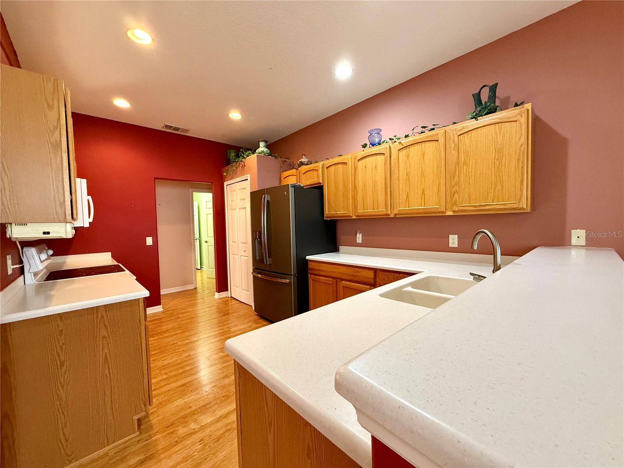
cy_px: 234
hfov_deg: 102.1
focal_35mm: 14
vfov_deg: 85.7
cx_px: 312
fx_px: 252
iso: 400
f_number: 2.2
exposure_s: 1/60
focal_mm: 2.22
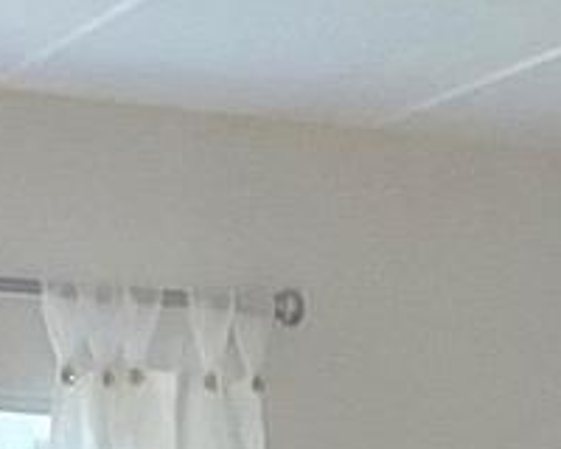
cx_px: 654
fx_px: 3387
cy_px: 1263
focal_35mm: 204
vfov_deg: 6.9
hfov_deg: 9.4
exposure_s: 1/60
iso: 160
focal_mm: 3
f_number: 1.8
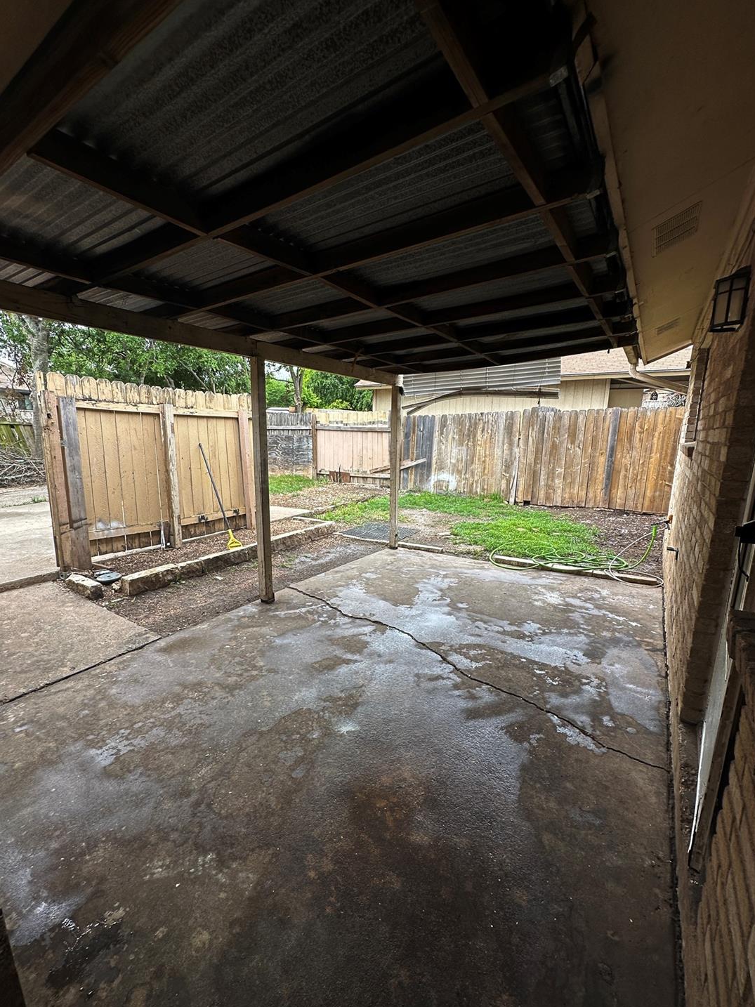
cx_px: 359
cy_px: 527
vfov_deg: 98.1
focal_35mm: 15
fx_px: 436
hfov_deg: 81.7
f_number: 2.2
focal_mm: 2.22
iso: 40
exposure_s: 1/290
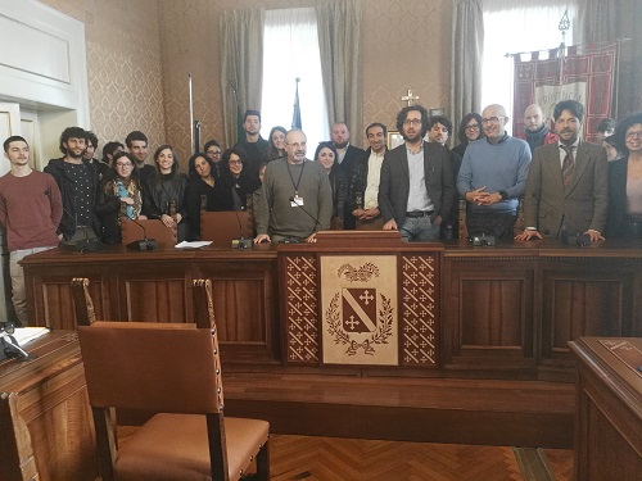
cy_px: 240
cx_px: 321
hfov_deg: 63.4
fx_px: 519
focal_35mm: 28
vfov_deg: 49.7
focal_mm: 2.96
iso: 226
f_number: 2
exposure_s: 1/33
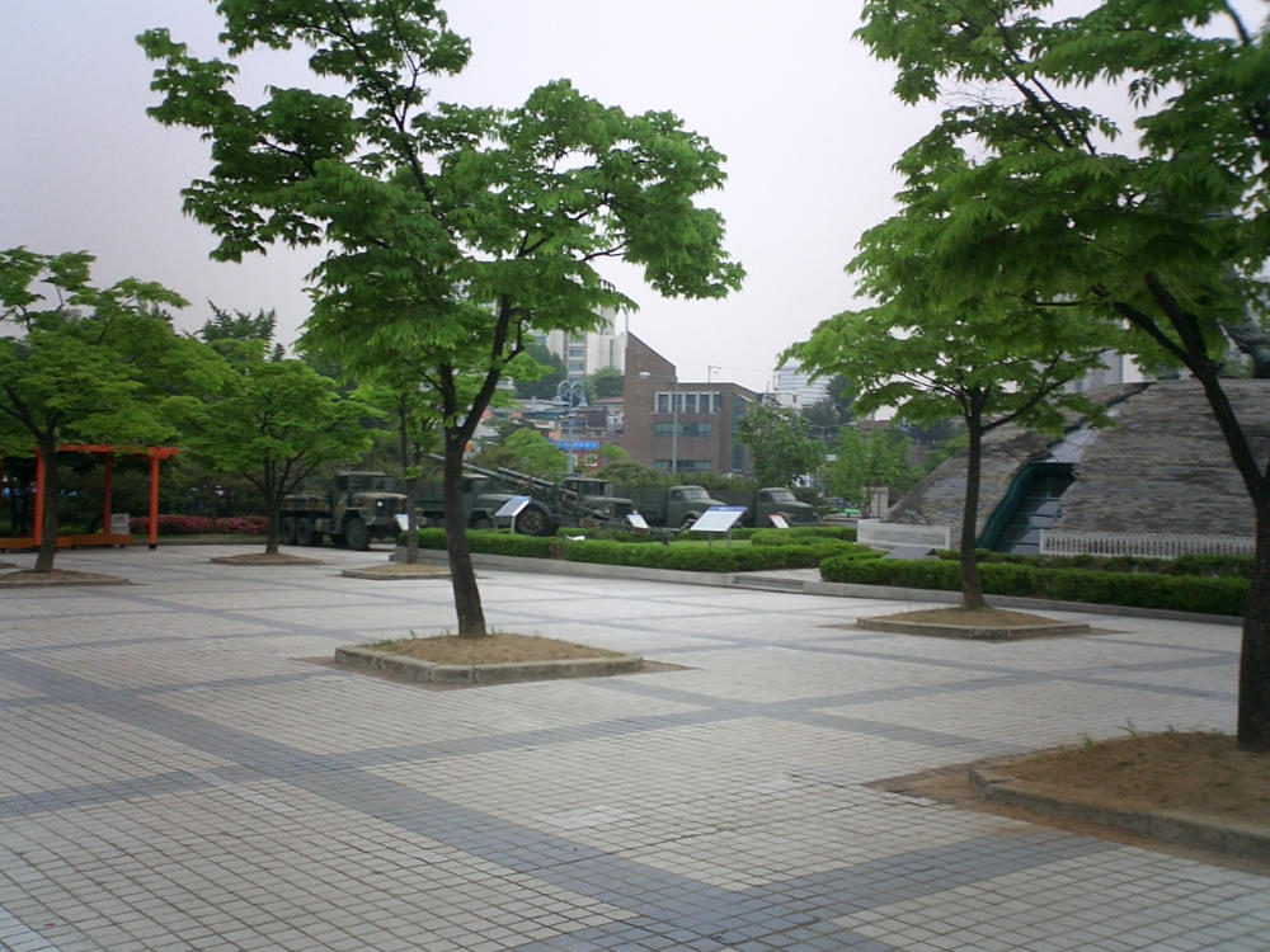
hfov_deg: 50.1
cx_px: 635
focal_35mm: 37
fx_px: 1357
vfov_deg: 38.7
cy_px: 476
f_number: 3.5
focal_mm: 5.6
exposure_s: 1/80
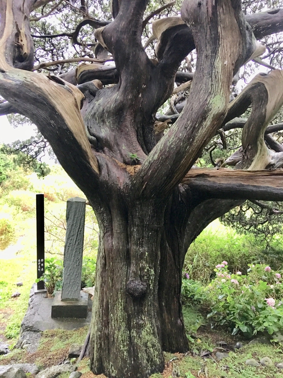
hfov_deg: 48.2
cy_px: 189
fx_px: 316
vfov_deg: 61.7
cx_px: 142
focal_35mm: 29
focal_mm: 4.15
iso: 50
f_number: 2.2
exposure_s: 1/4
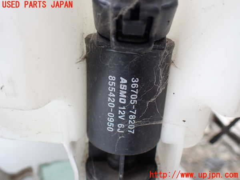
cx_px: 120
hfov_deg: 60.0
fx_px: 208
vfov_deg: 46.8
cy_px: 90
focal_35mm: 30
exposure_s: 1/125
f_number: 2.3
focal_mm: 5.4
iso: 100
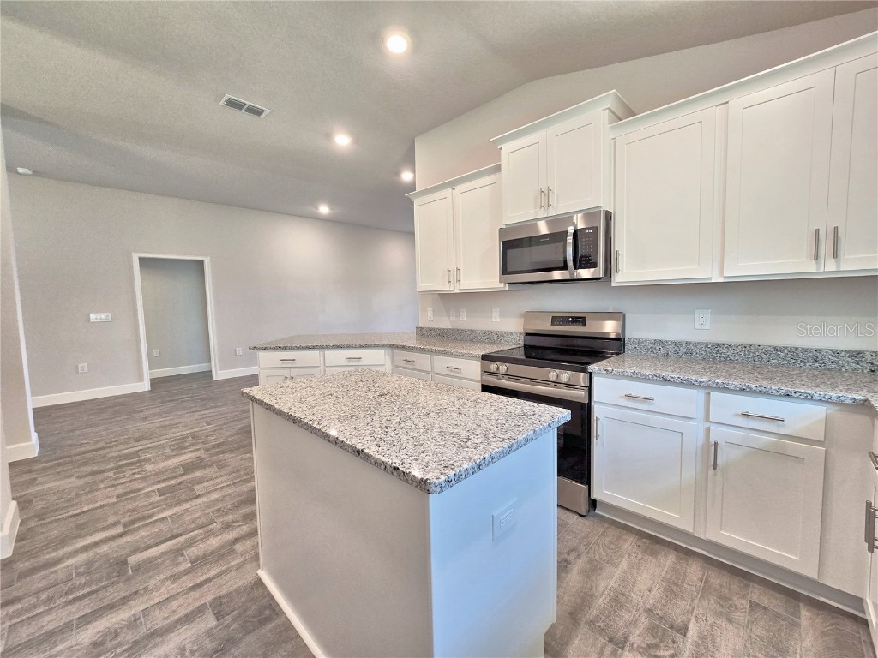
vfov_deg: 89.9
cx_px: 439
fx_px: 330
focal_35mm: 13
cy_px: 329
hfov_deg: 106.2
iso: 160
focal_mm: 2.2
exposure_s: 1/60
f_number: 2.2
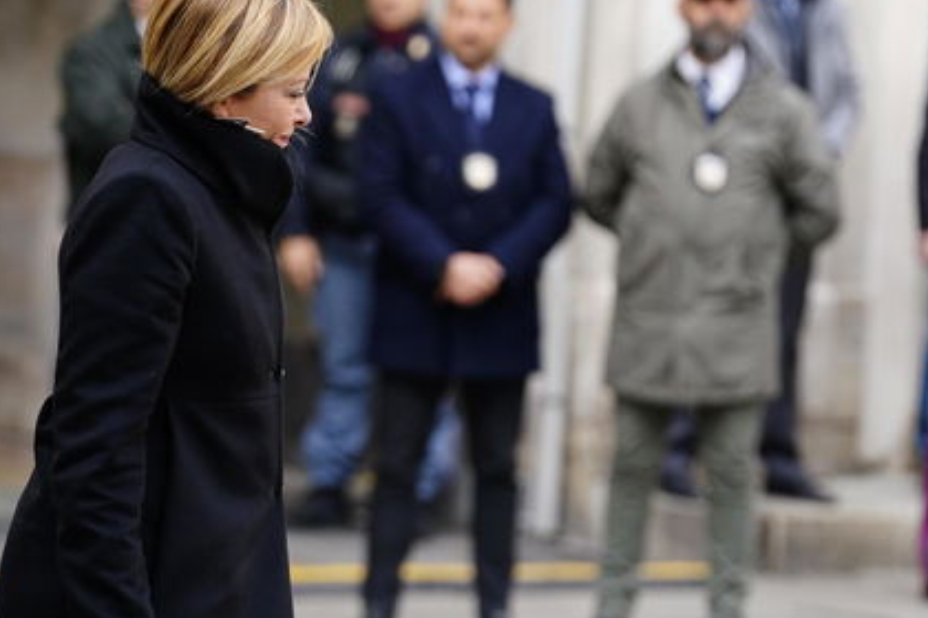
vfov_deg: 5.6
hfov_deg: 8.3
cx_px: 440
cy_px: 344
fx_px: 6367
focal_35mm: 247
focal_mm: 173
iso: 800
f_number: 4
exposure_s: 1/800
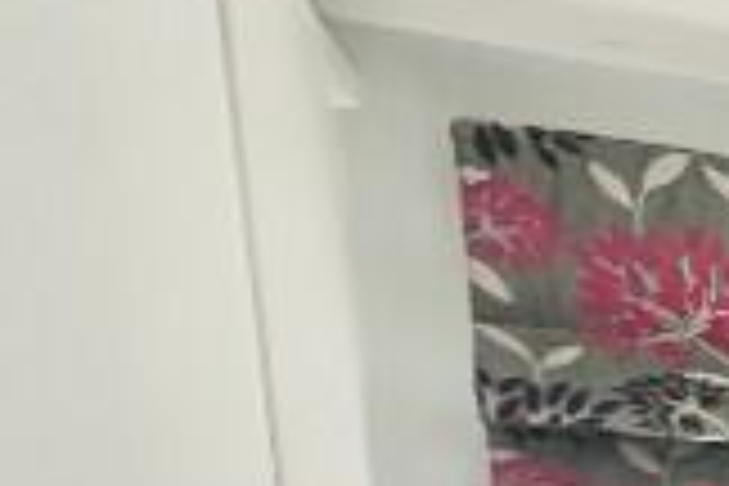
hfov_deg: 12.1
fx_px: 1863
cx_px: 2088
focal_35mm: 92
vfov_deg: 12.9
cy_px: 976
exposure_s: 1/329
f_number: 2.2
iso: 40
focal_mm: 2.22
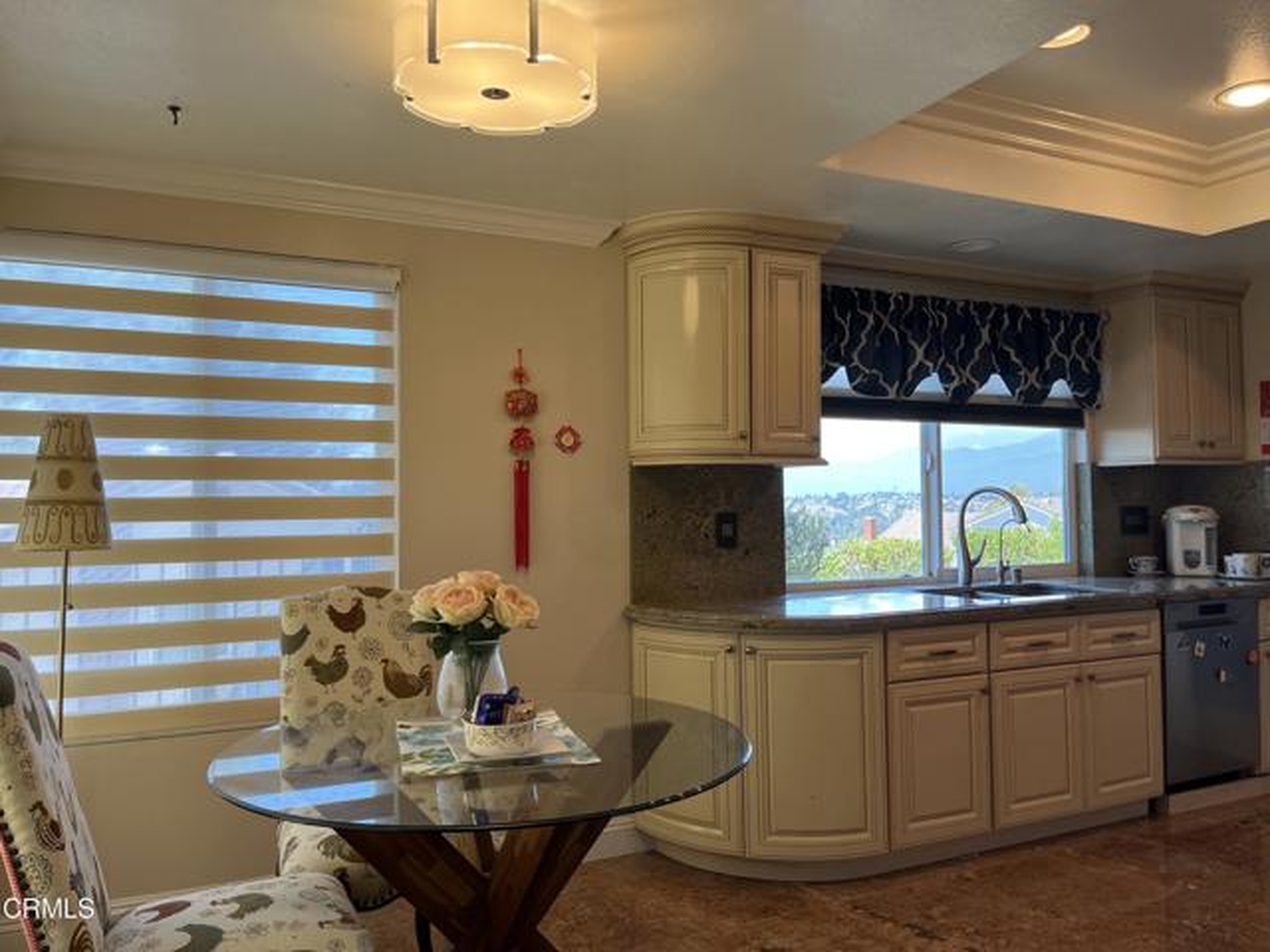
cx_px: 635
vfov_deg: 53.1
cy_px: 476
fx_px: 954
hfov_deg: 67.3
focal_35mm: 26
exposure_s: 1/166
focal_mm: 5.1
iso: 64
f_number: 1.6
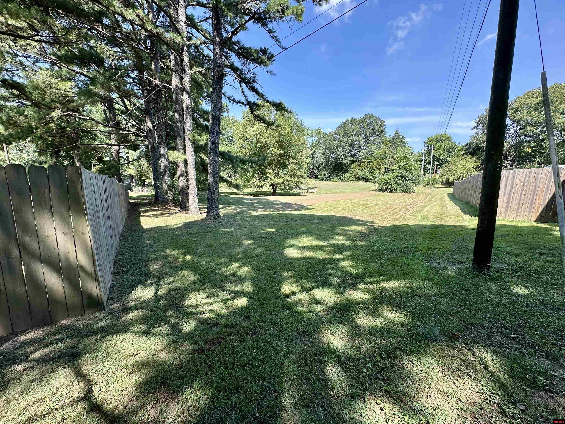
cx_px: 282
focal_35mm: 14
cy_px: 212
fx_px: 229
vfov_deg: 85.7
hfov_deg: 102.1
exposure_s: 1/506
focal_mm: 2.22
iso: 40
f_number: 2.2
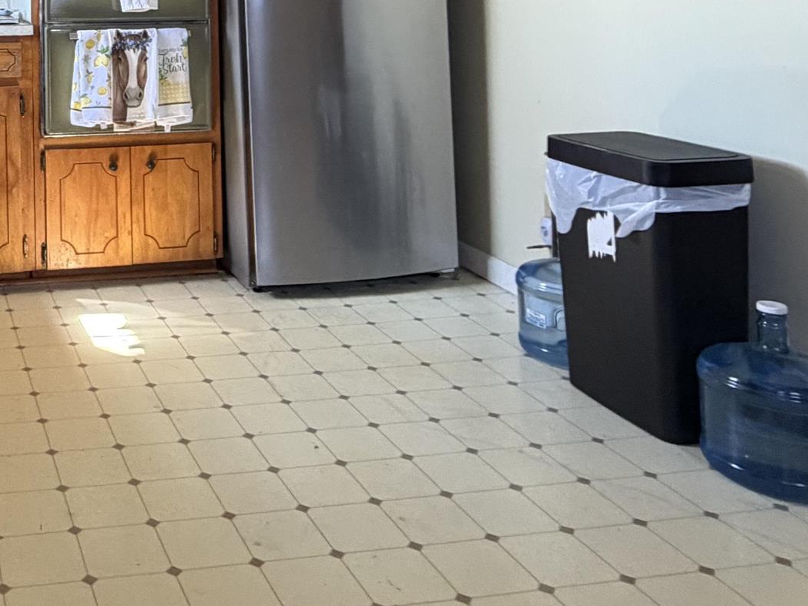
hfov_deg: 41.3
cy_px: -49
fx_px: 957
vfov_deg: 31.5
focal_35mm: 41
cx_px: 49
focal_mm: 2.22
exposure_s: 1/60
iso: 320
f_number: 2.2
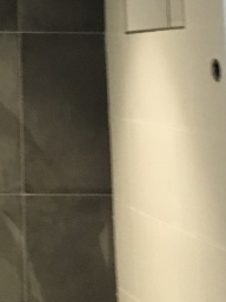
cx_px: -120
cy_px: -125
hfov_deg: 12.1
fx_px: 1010
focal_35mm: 116
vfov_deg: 15.8
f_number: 2.2
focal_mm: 4.15
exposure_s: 1/17
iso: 400
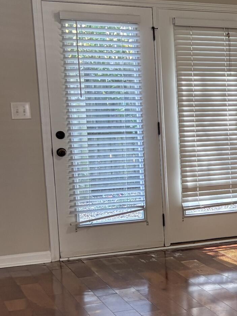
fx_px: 758
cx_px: 451
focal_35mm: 83
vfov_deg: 23.5
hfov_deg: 15.0
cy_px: 183
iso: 160
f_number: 1.6
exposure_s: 1/60
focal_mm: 5.96
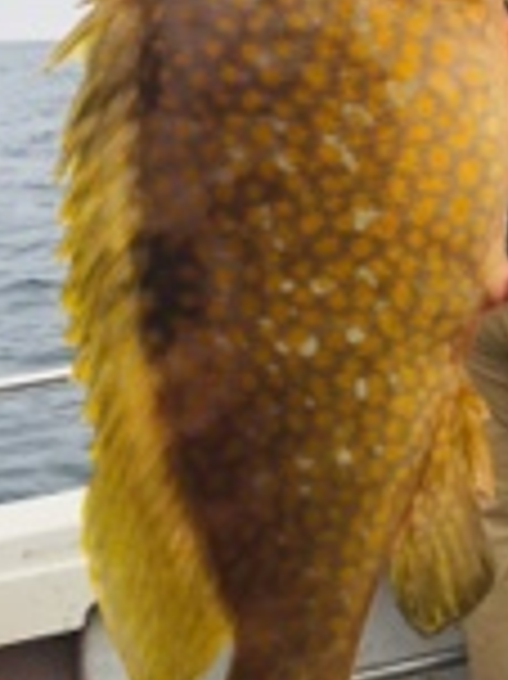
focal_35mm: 77
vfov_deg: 24.7
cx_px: 665
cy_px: 90
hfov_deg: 17.8
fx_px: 1509
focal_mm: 4.15
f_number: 2.2
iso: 25
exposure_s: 1/509
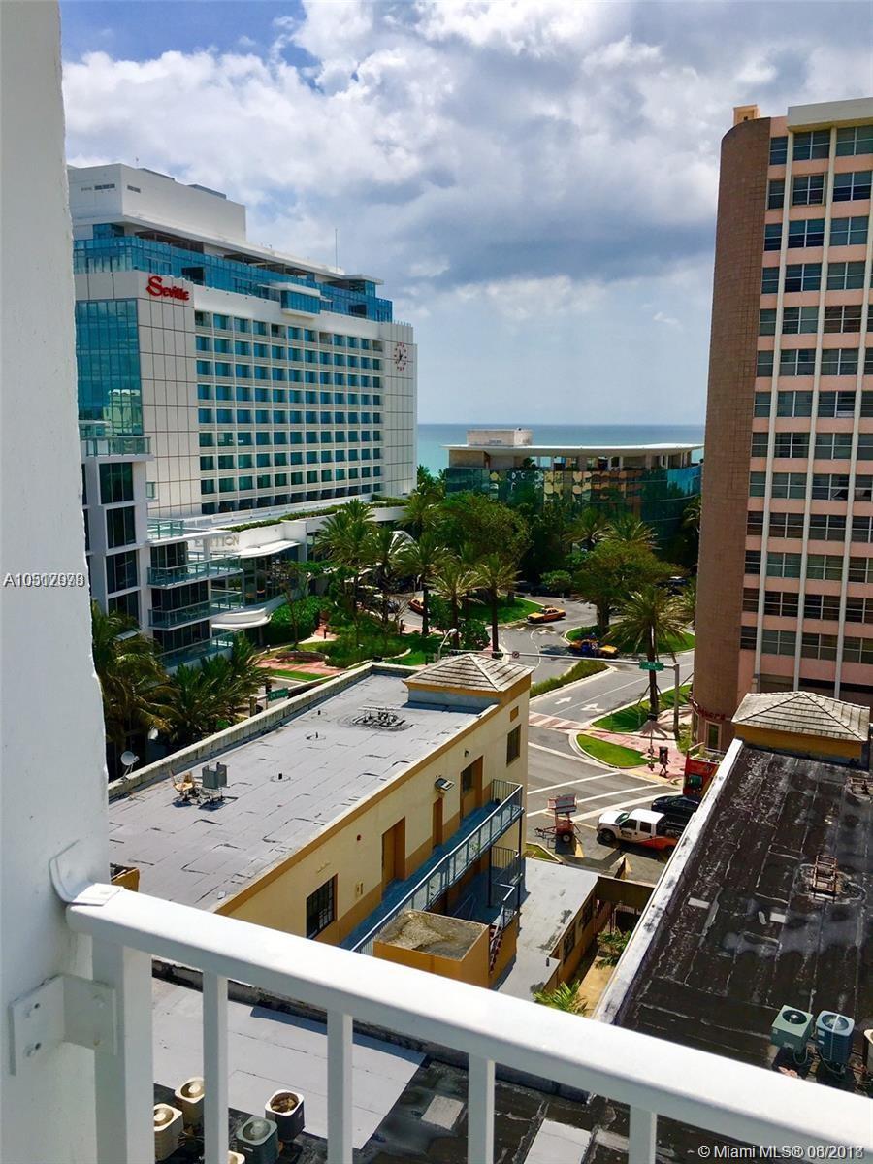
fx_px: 975
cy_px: 582
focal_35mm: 29
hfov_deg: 48.2
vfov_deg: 61.7
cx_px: 436
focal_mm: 4.15
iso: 25
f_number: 2.2
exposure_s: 1/3344
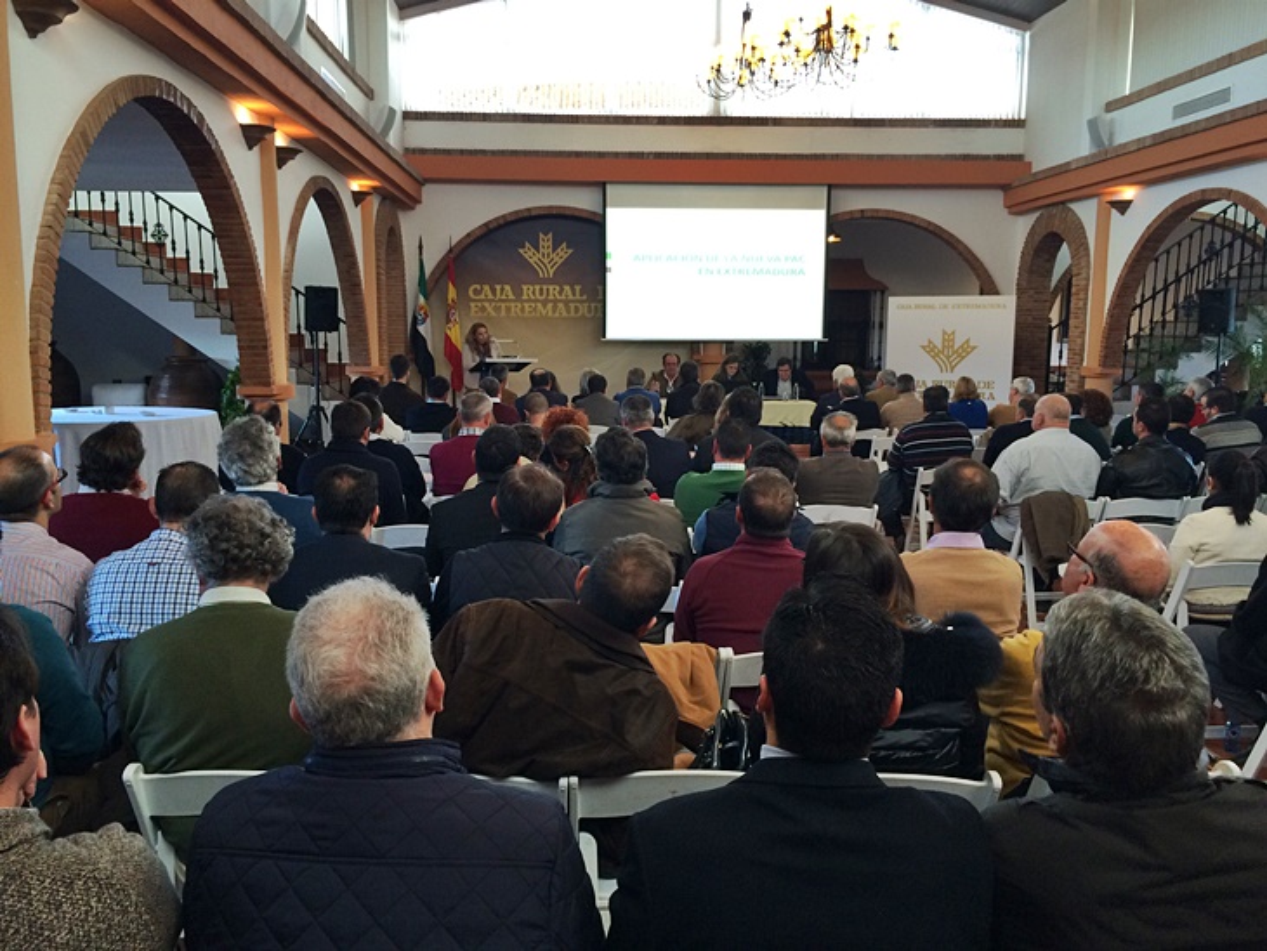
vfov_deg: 48.3
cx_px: 634
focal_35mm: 29
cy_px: 476
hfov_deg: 61.6
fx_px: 1062
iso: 160
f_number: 2.2
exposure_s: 1/33
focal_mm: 4.15
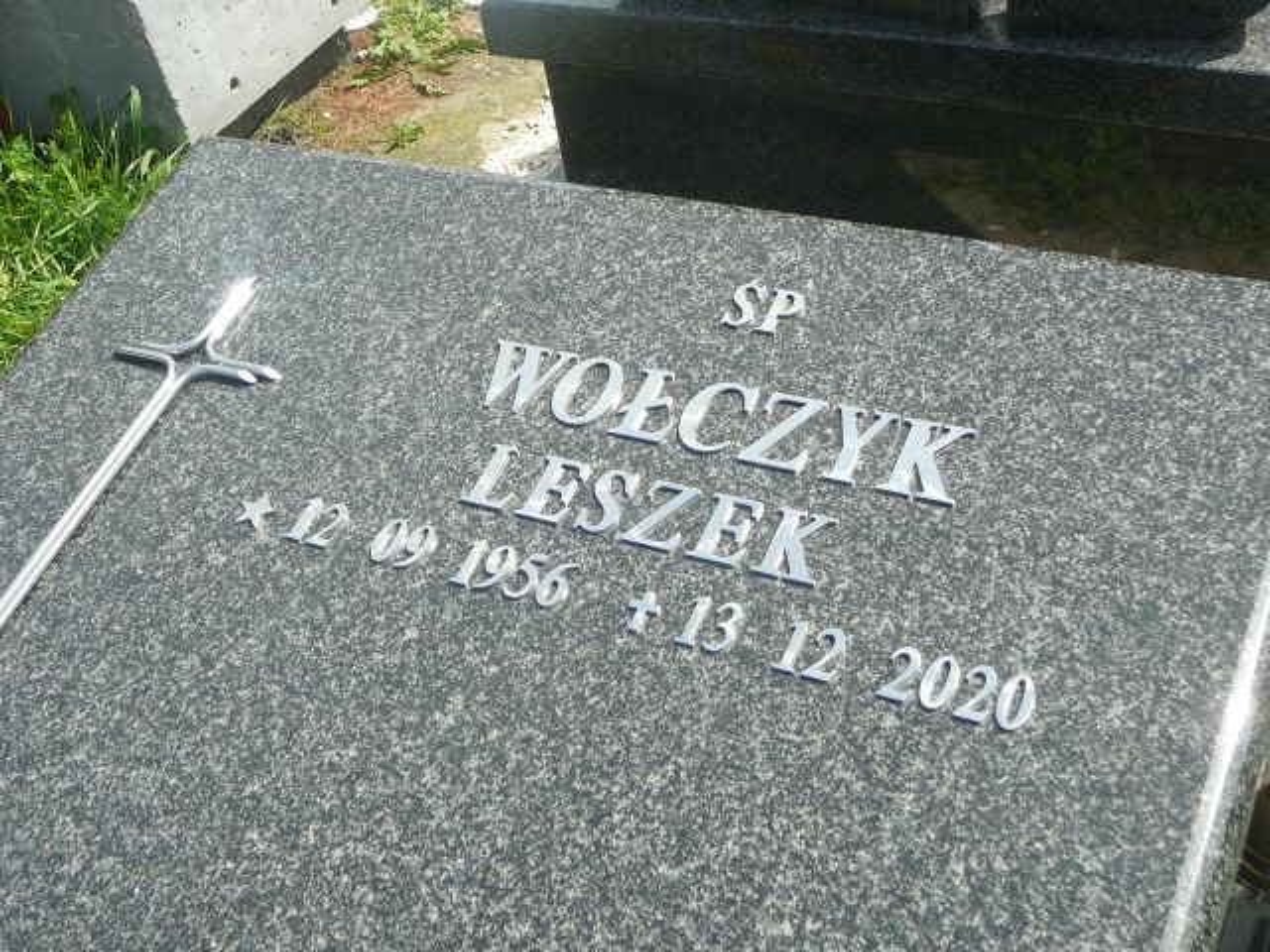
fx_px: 1651
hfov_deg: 42.1
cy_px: 476
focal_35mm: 45
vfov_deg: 32.2
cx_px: 635
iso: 80
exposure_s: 1/640
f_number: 3.2
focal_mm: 6.7
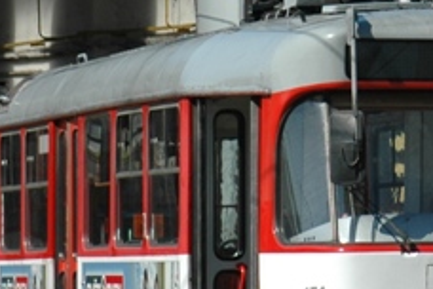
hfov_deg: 3.4
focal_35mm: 601
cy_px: 125
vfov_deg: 2.3
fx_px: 7228
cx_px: 383
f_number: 7.1
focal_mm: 92
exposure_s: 1/800
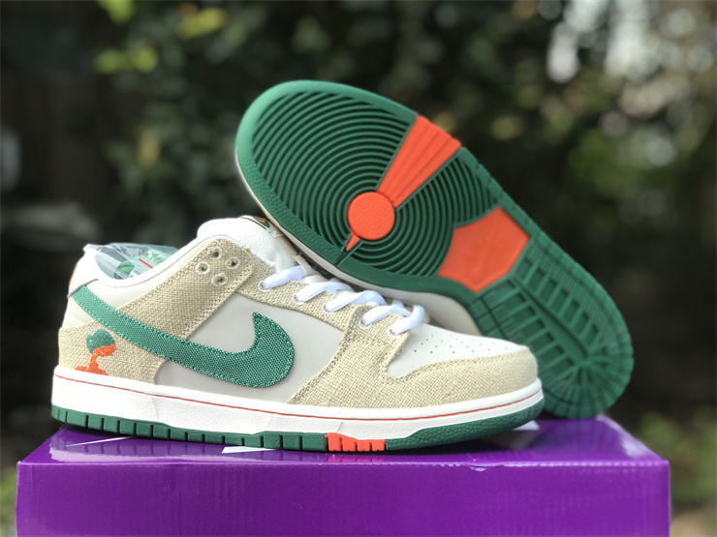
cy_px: 268
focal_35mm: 57
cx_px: 358
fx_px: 1181
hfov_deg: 33.8
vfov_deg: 25.7
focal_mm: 6.6
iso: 25
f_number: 2.8
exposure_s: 1/50
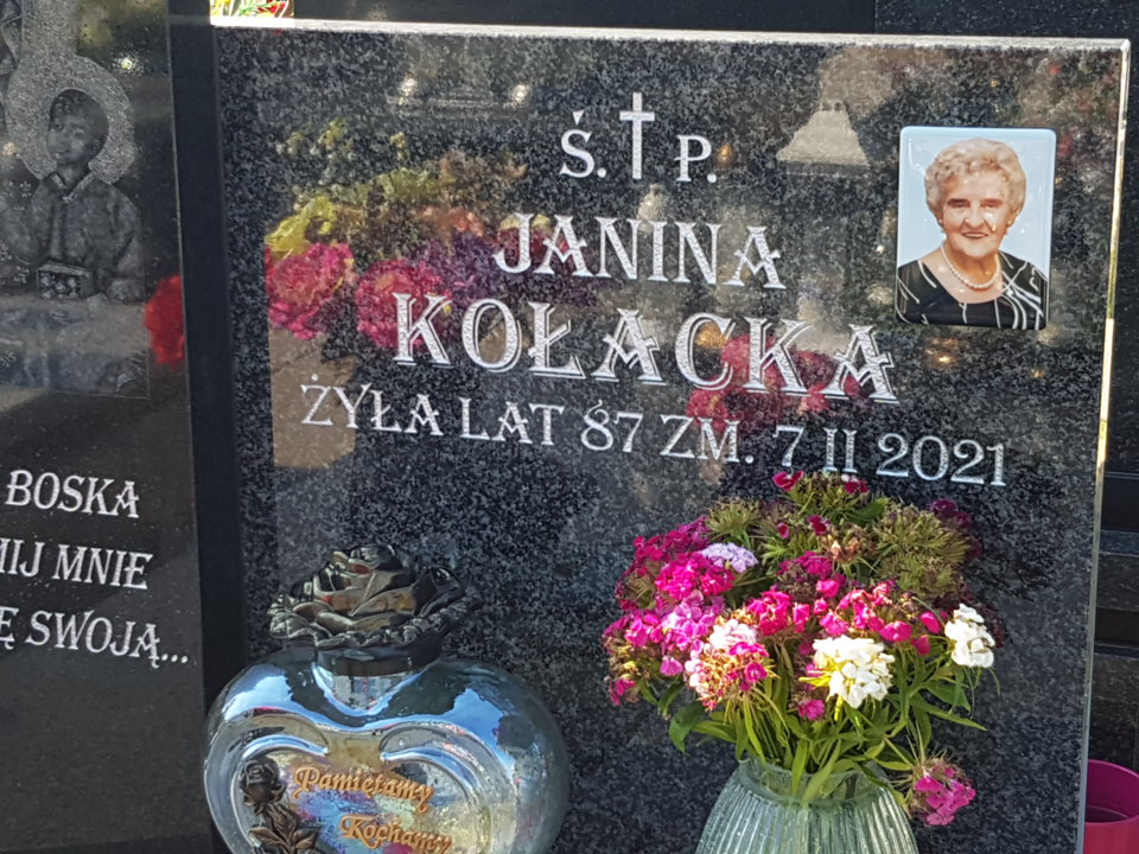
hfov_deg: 67.3
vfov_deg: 53.1
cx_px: 570
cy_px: 427
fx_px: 856
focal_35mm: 26
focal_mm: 4.2
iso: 40
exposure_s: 1/642
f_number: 1.7
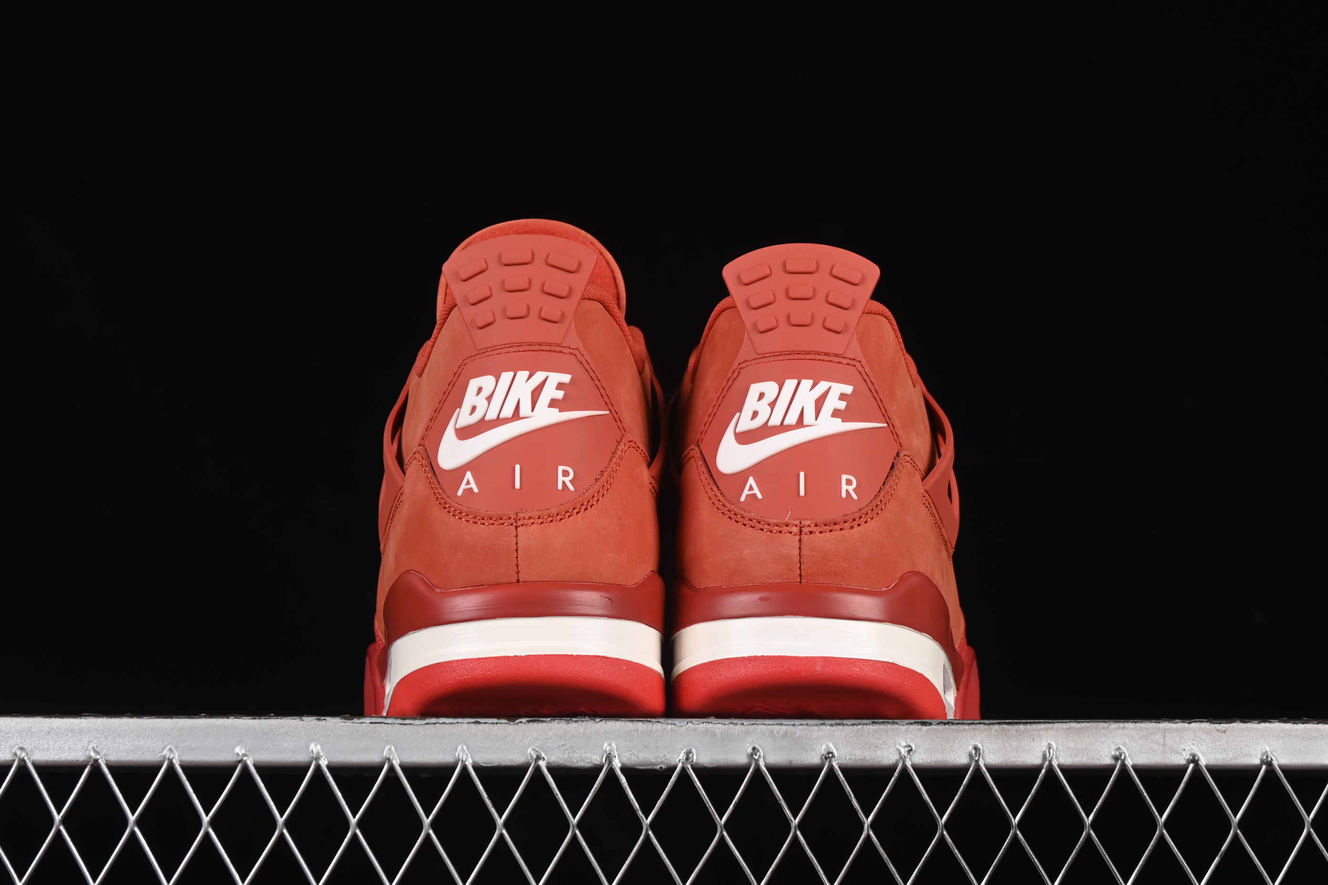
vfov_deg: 18.2
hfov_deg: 27.0
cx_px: 664
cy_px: 442
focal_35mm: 75
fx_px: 2766
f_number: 7.1
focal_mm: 50
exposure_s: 1/80
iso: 160
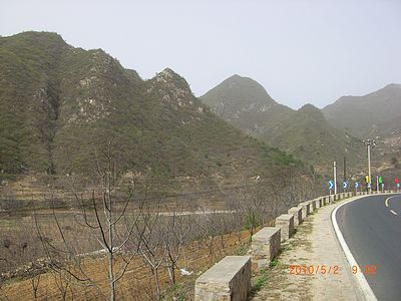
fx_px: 440
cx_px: 200
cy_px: 150
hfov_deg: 49.0
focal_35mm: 38
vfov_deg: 37.7
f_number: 4.3
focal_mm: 6.2
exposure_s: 1/500
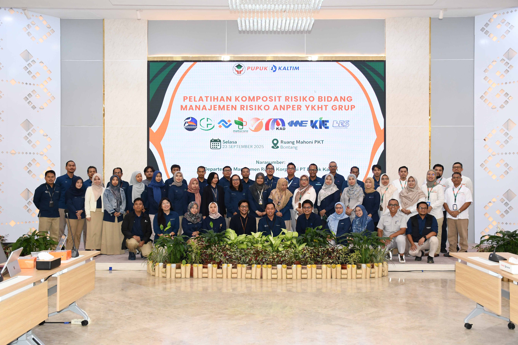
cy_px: 172
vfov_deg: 36.9
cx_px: 259
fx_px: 518
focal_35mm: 36
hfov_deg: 53.1
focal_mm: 24
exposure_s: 1/100
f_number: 5.6
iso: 800
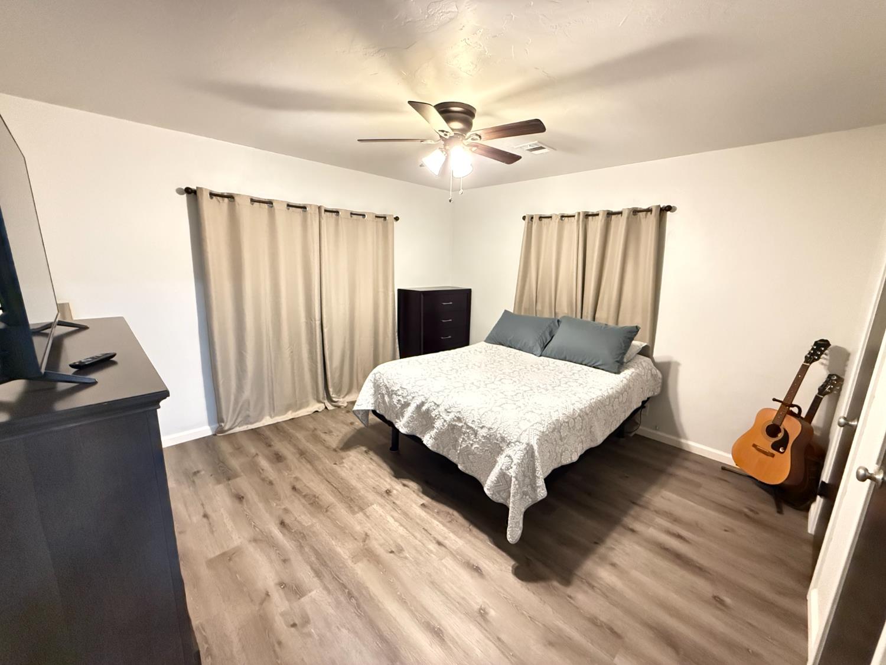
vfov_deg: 85.7
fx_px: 358
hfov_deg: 102.1
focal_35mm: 14
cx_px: 443
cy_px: 332
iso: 1250
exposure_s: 1/40
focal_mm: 2.22
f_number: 2.2
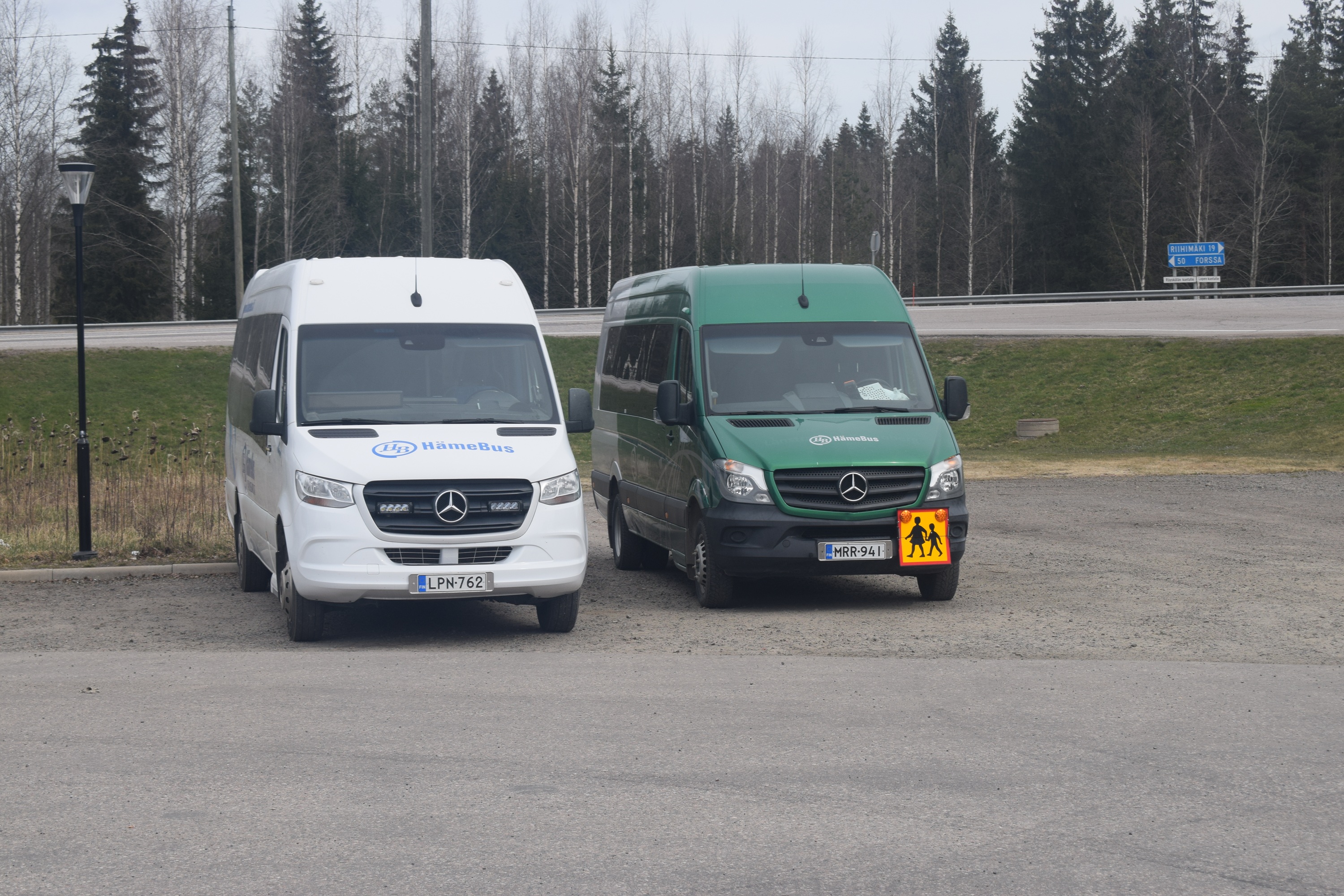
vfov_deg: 18.2
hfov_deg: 27.0
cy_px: 448
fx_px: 2800
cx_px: 672
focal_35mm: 75
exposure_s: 1/320
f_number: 9
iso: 200
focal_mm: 50
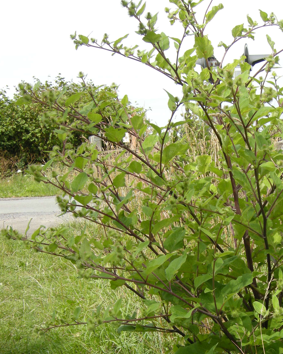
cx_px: 214
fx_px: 628
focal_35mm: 60
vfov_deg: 30.5
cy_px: 294
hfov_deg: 25.1
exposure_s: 1/172
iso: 64
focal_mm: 7.5
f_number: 4.8
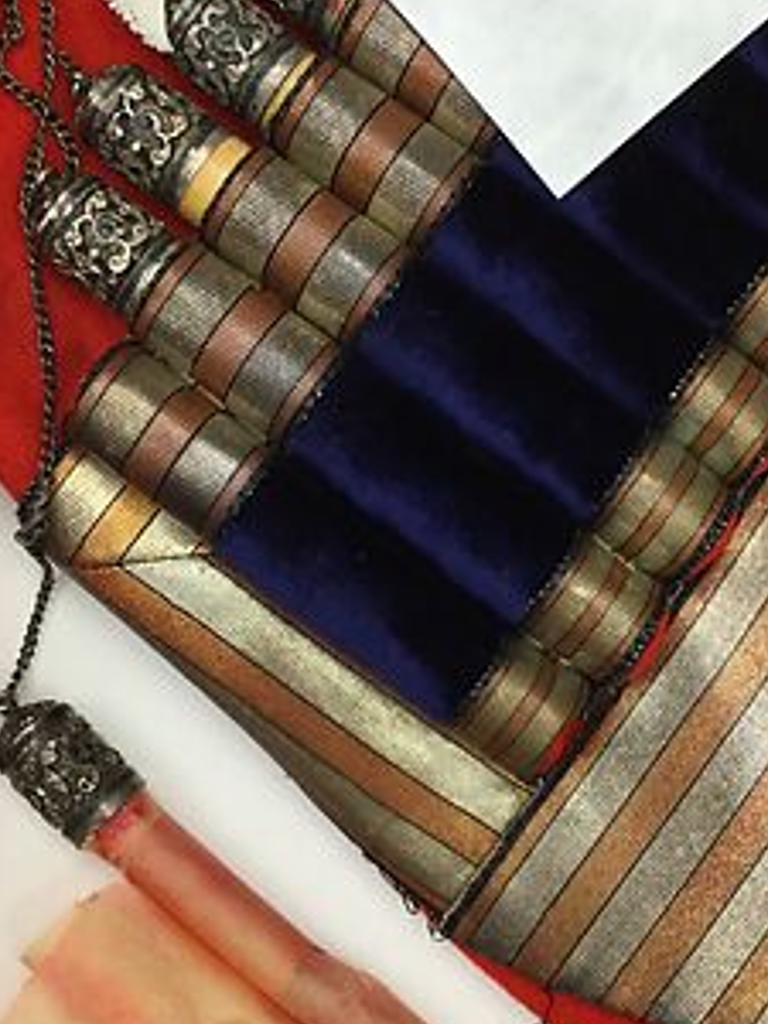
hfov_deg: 23.6
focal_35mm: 62
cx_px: 457
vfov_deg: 31.2
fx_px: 1834
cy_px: 543
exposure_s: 1/40
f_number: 2.4
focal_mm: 3.3
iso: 32
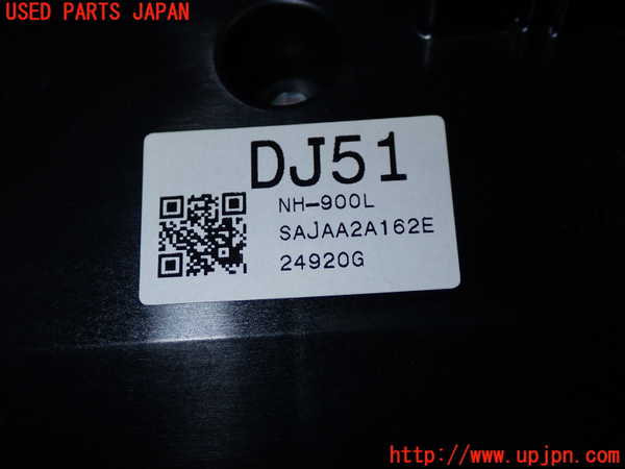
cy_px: 234
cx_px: 312
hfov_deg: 38.2
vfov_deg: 29.1
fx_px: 903
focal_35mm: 50
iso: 200
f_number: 9
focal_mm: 9.01
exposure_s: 1/50
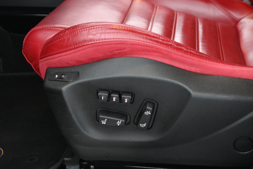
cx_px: 126
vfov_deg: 26.5
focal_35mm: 51
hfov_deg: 38.9
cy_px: 84
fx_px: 358
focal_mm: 34
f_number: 5
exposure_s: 1/5
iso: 1600
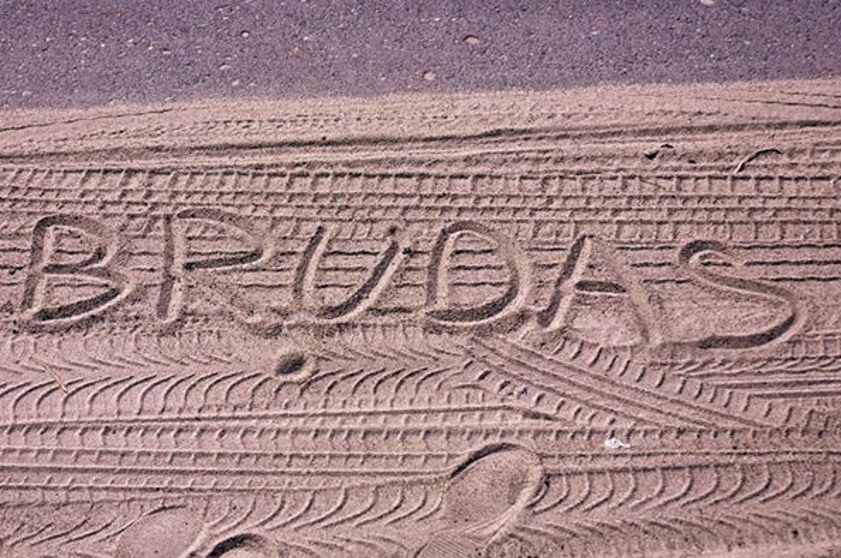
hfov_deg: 33.4
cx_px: 384
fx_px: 1400
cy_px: 239
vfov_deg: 22.5
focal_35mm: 60
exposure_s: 1/3200
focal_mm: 34
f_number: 4.5
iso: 200
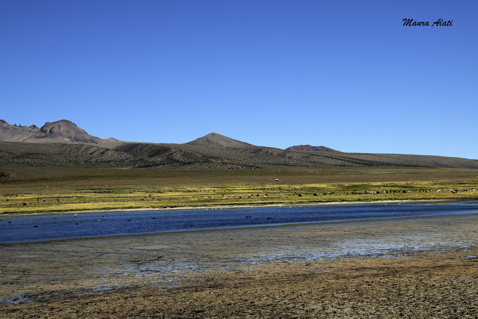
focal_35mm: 72
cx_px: 239
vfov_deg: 18.9
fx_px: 956
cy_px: 160
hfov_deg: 28.1
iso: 200
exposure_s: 1/500
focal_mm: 48
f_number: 11
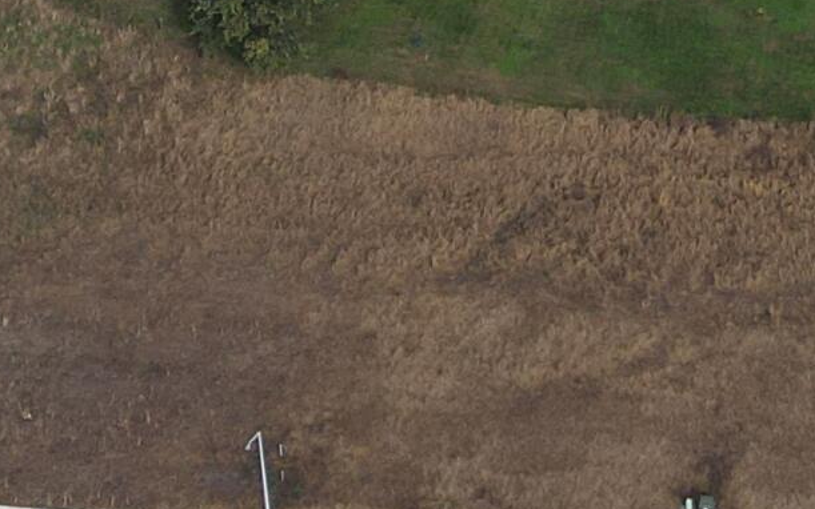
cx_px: 836
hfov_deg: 16.3
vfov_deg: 9.4
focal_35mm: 125
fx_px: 2777
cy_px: -714
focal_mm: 4.5
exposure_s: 1/500
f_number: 2.8
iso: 100
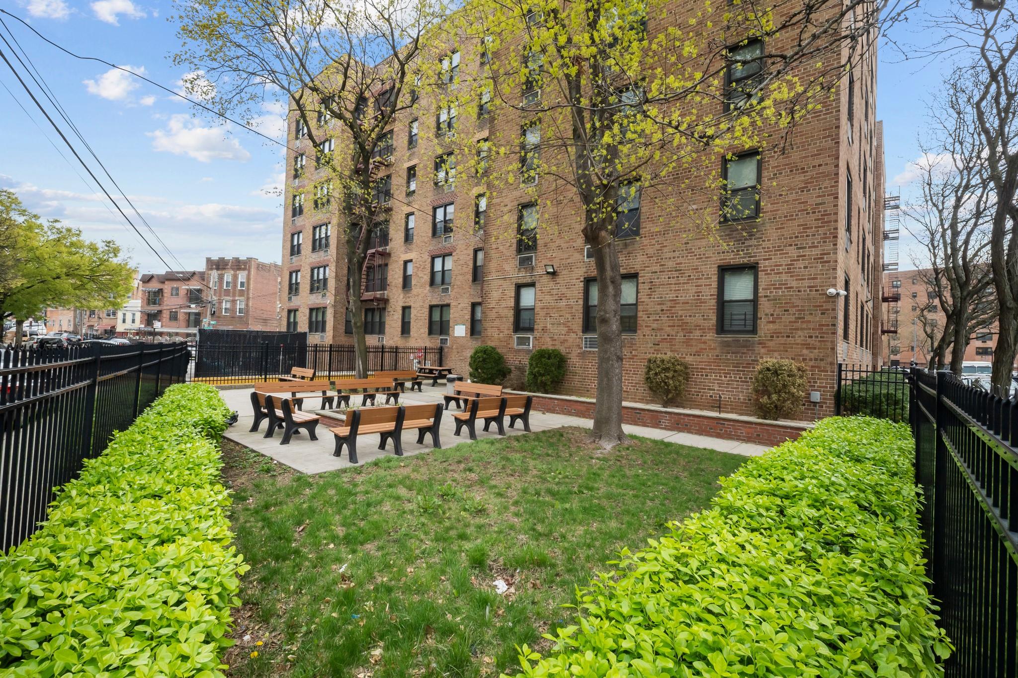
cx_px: 509
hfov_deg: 100.4
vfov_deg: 77.3
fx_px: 424
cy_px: 339
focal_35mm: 15
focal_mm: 10
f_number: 10
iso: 800
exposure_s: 1/250
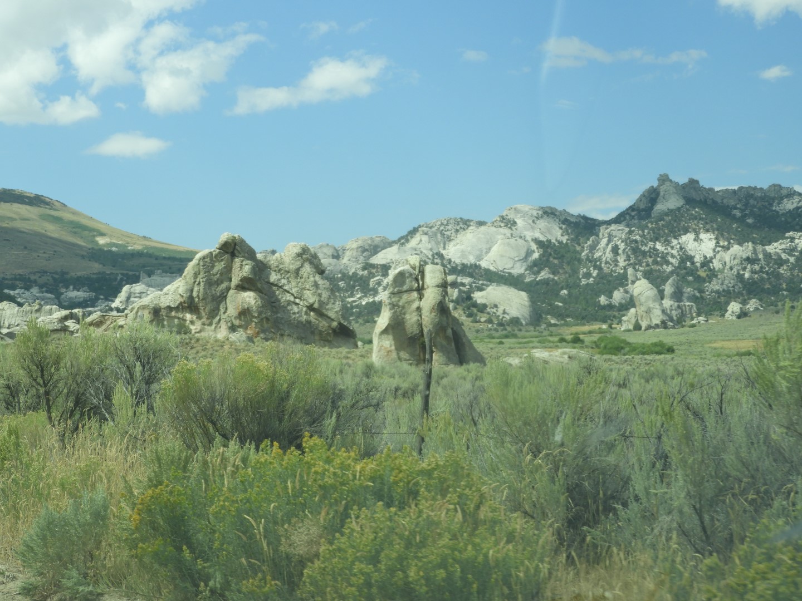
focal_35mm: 65
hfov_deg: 29.8
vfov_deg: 22.6
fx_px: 1506
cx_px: 401
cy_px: 300
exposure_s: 1/500
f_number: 4.2
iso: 100
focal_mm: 11.6
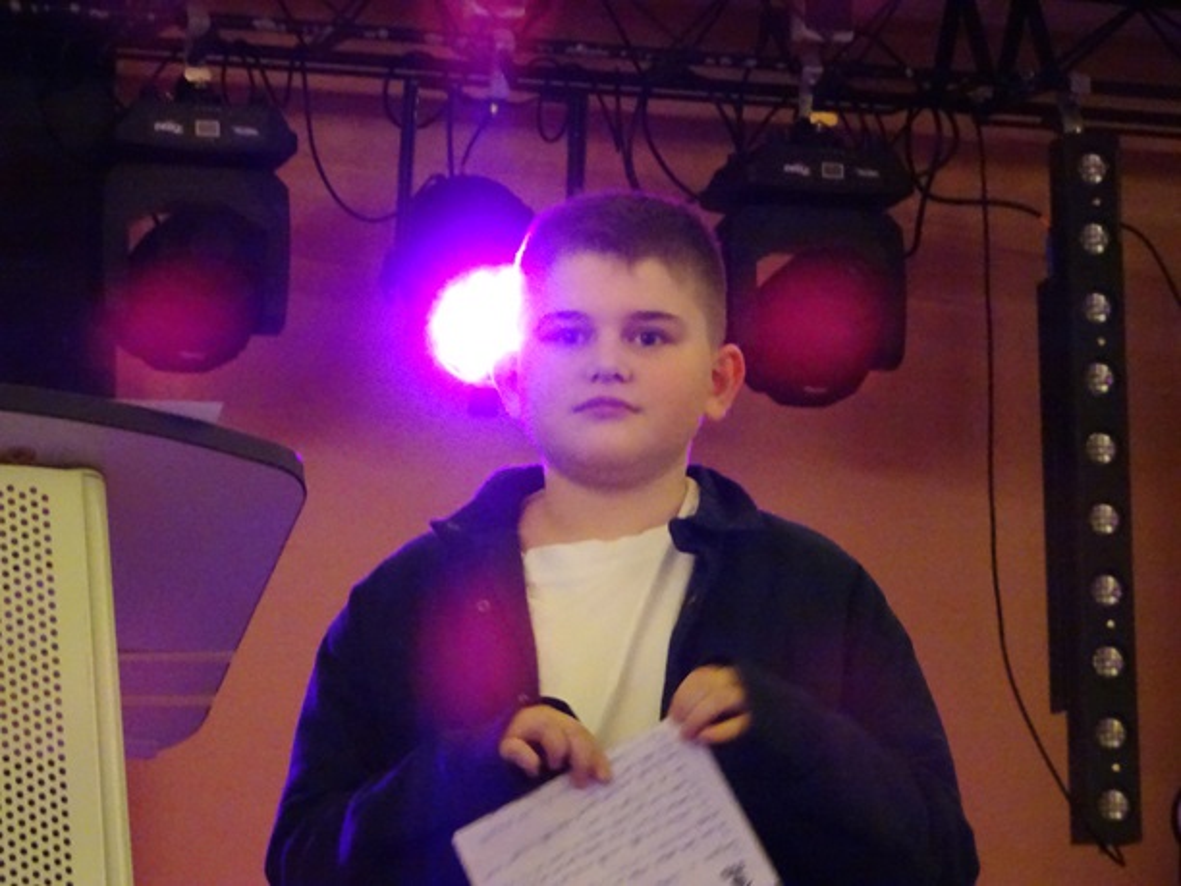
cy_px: 443
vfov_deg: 8.8
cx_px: 590
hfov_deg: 11.8
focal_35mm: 168
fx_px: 5732
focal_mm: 28.74
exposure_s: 1/30
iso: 3200
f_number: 5.6
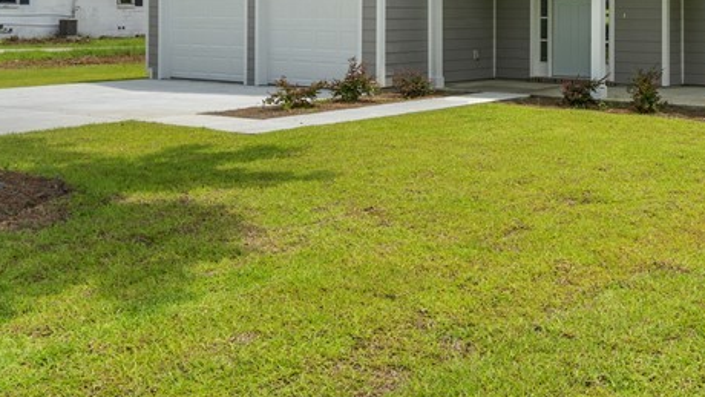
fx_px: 902
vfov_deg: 23.8
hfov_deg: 41.1
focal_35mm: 48
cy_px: 9
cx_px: 555
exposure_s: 1/400
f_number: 7.1
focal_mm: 13
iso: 100
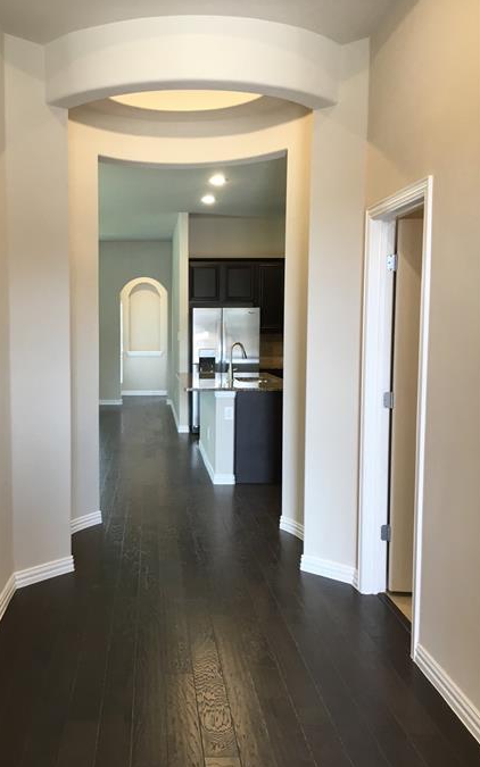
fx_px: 732
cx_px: 159
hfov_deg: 35.9
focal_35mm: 35
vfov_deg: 55.3
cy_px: 397
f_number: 2.2
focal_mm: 4.15
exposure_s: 1/30
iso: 64
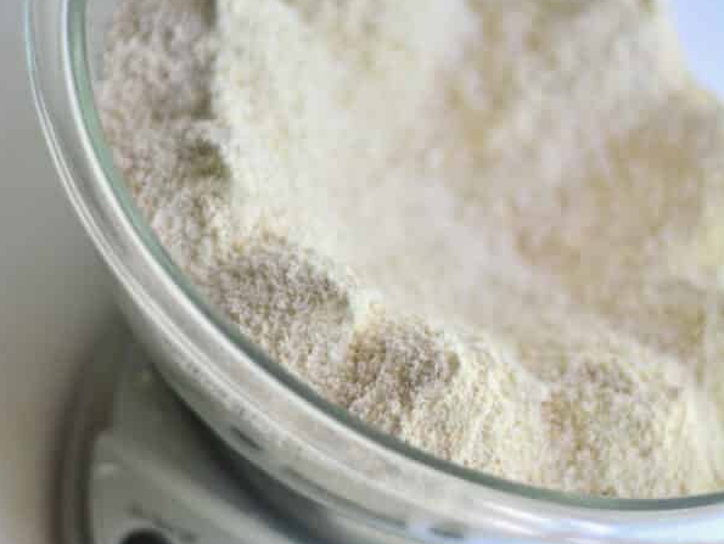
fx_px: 2281
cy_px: 326
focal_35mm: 109
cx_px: 361
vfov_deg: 13.6
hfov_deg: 18.0
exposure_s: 1/1600
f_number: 1.8
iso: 800
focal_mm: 50
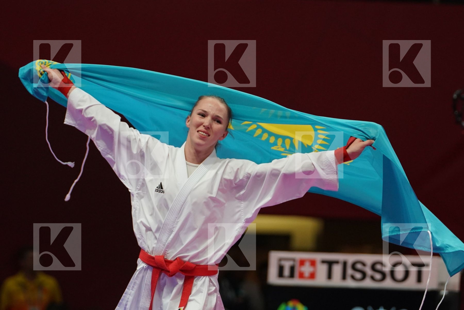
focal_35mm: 325
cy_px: 155
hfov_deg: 6.3
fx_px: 4189
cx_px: 232
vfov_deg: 4.2
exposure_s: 1/1000
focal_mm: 217
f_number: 4
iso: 2500
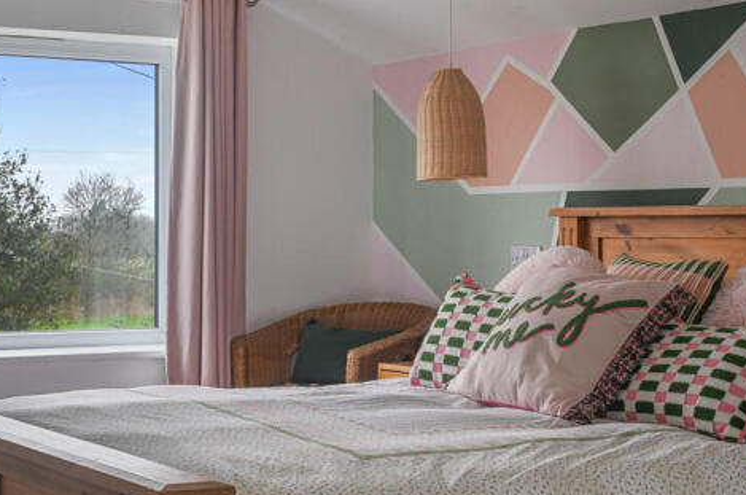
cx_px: 296
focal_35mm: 70
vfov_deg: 19.3
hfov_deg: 28.8
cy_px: 345
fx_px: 1448
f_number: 13
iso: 400
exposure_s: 2
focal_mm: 50
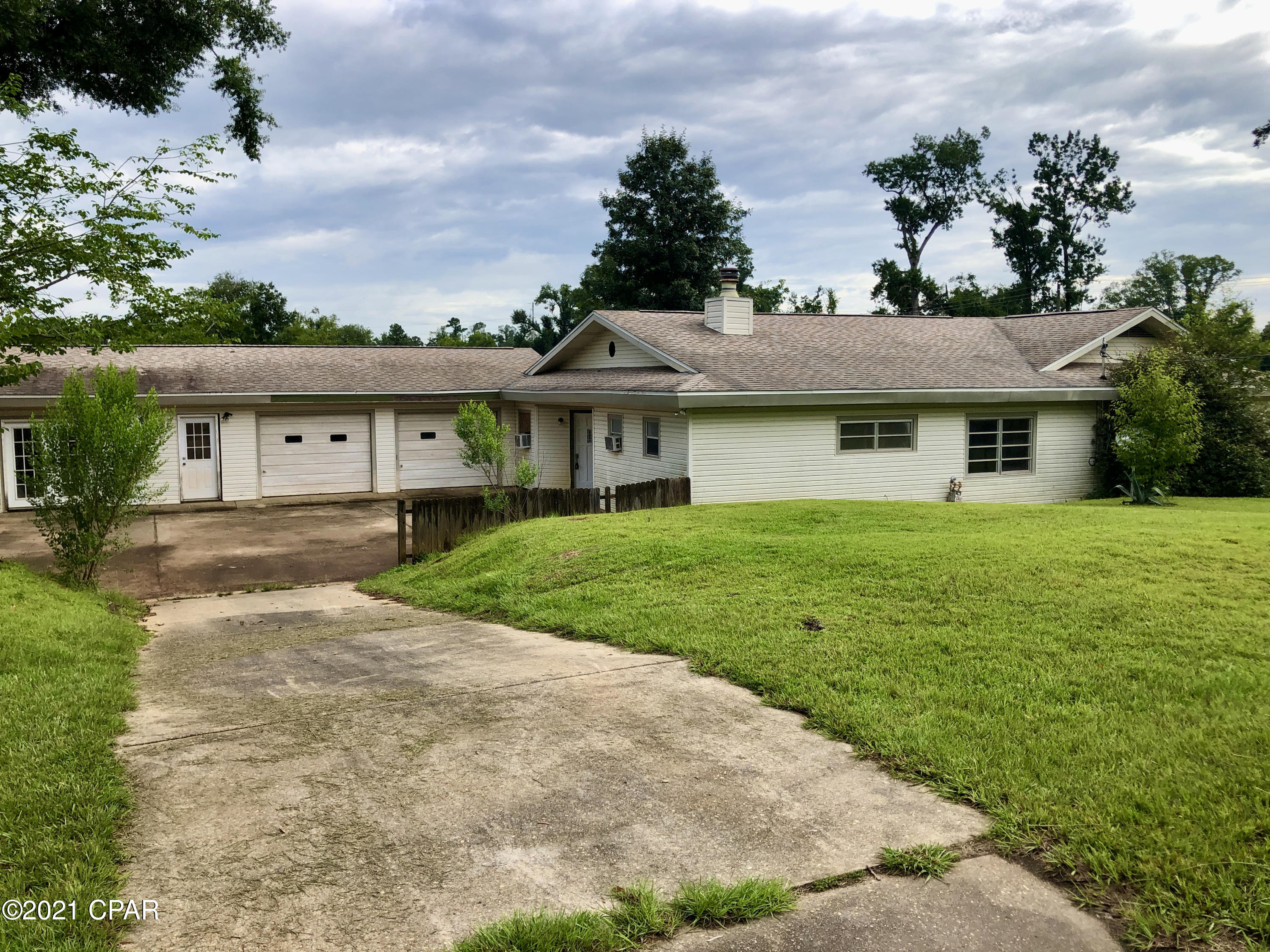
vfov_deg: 49.7
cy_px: 476
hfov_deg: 63.4
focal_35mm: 28
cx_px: 635
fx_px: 1027
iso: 20
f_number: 1.8
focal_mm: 3.99
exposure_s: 1/1200
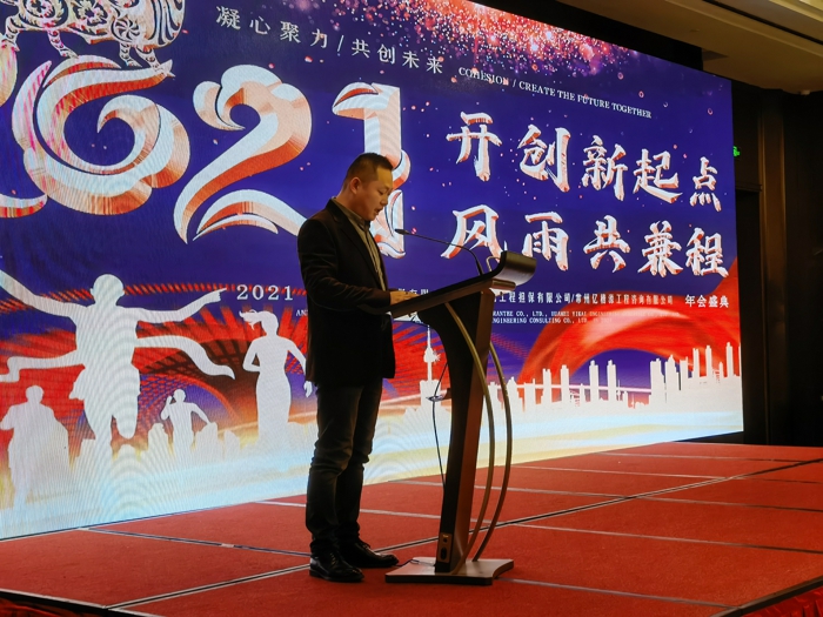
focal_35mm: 55
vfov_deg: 26.6
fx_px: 1308
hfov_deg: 34.9
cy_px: 308
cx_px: 412
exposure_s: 1/120
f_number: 1.9
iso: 80
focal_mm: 6.67
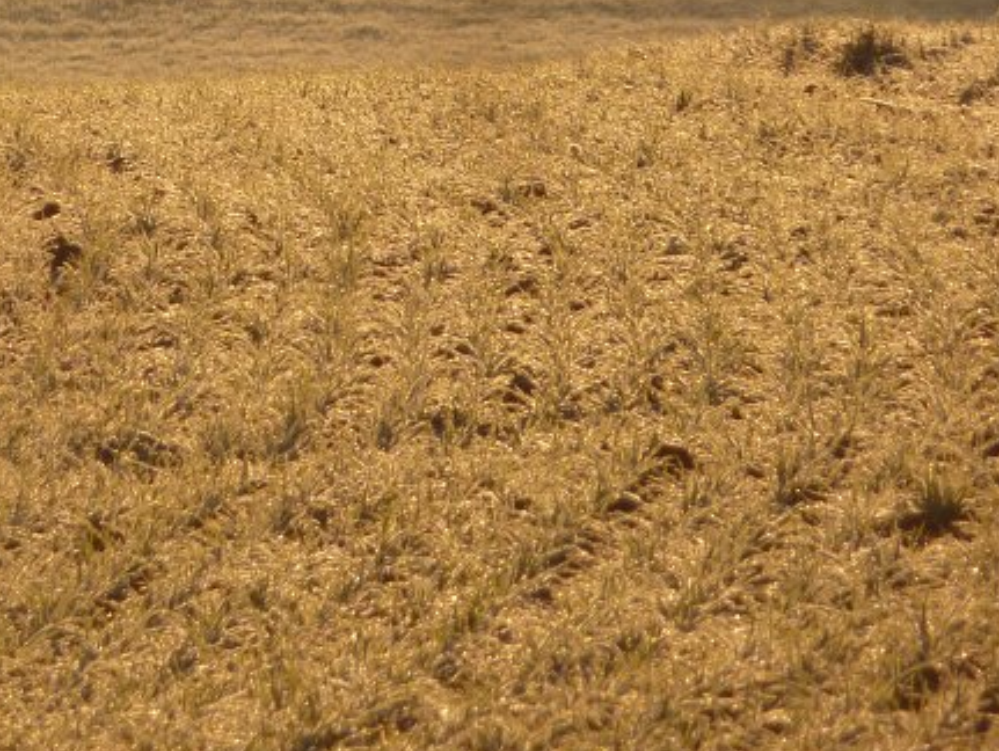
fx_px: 20565
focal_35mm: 712
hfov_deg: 2.8
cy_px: -107
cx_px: 81
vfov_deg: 2.1
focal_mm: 49.2
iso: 80
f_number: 4.9
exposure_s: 1/250
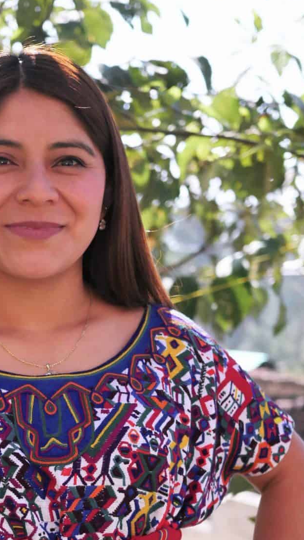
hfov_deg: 14.8
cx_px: 43
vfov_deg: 26.0
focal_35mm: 81
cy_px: 385
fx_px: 1161
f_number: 2
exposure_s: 1/16000
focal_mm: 20
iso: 1600
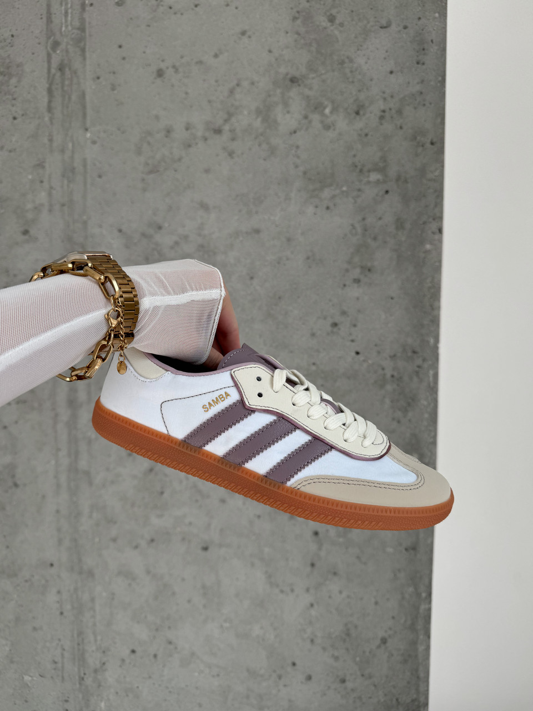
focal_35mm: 24
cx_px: 266
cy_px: 356
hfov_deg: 56.8
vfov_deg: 71.6
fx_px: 493
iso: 80
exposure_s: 1/750
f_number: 1.8
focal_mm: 6.76
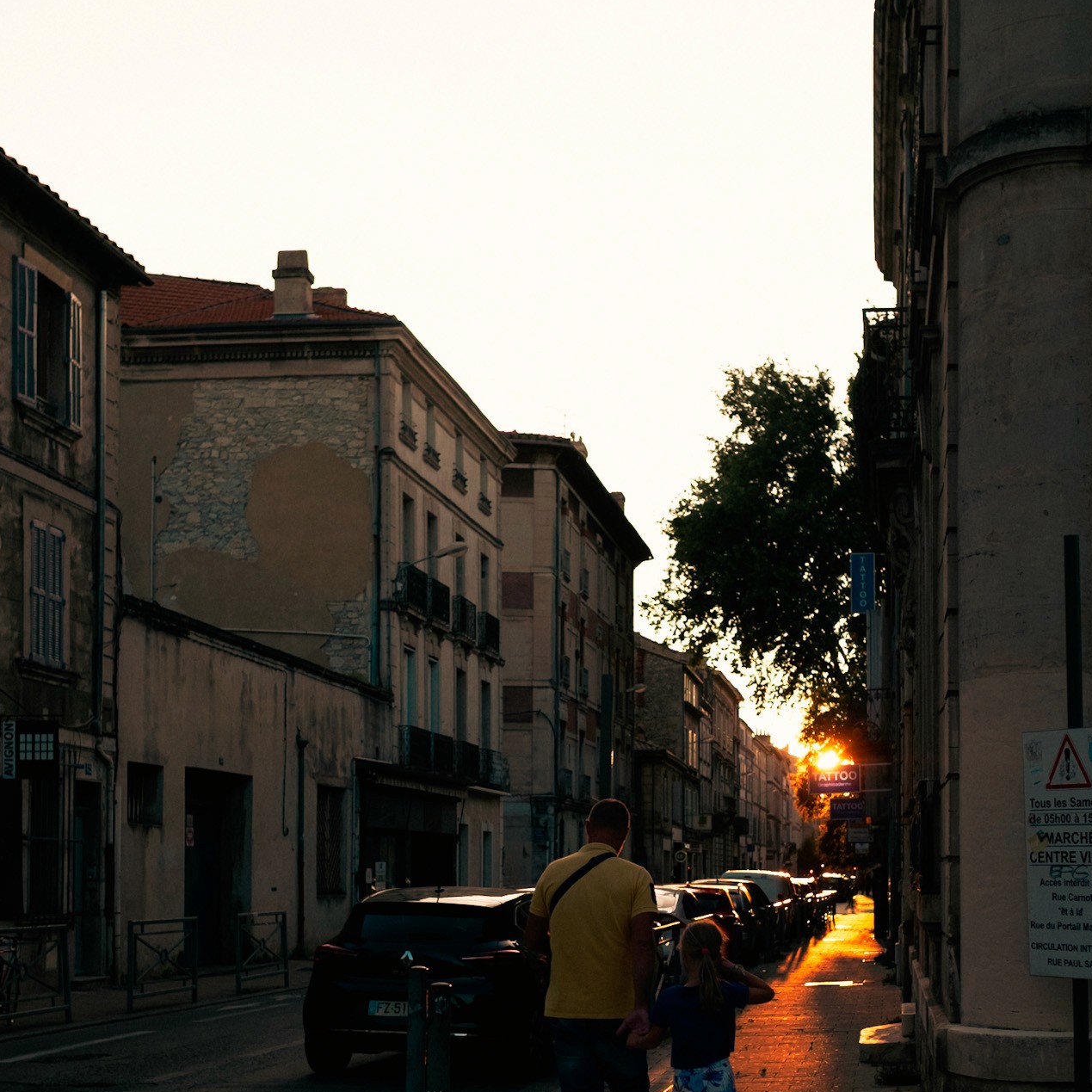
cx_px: 573
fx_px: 1713
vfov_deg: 35.0
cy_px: 739
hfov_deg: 35.3
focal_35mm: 48
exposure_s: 1/500
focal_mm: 23
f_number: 2.8
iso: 200
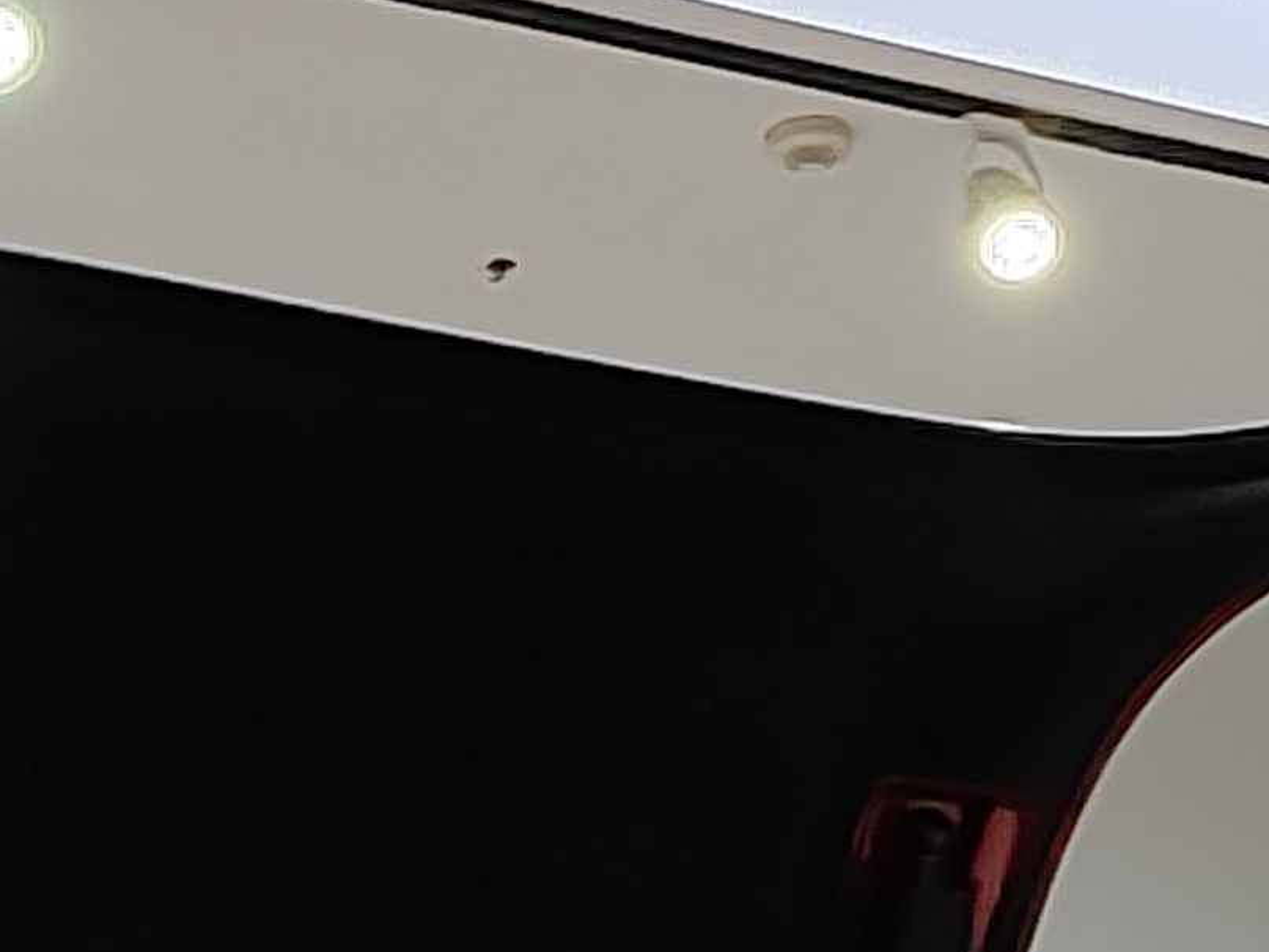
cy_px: 170
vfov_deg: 11.2
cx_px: 1044
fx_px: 4838
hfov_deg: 14.8
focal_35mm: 132
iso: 100
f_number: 2.2
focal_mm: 2.16
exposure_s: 1/210
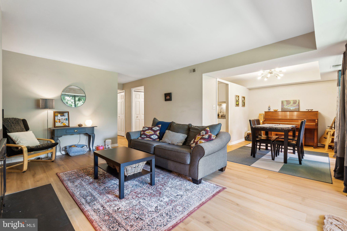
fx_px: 159
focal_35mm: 16
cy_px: 116
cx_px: 174
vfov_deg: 72.0
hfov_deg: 95.0
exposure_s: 1/4
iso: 200
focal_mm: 16.5
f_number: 7.1
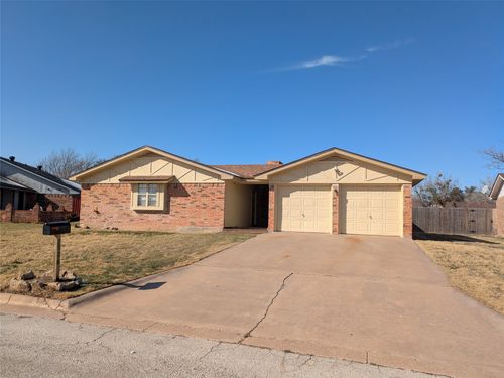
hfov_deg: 69.4
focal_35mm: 25
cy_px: 189
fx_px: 364
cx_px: 252
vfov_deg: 54.9
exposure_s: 1/3226
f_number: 1.89
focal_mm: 5.43
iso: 49
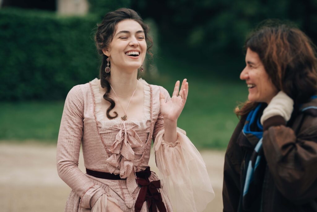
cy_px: 106
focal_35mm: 135
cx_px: 158
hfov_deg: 15.2
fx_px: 1189
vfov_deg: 10.2
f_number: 3.5
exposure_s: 1/530
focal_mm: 135
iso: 160
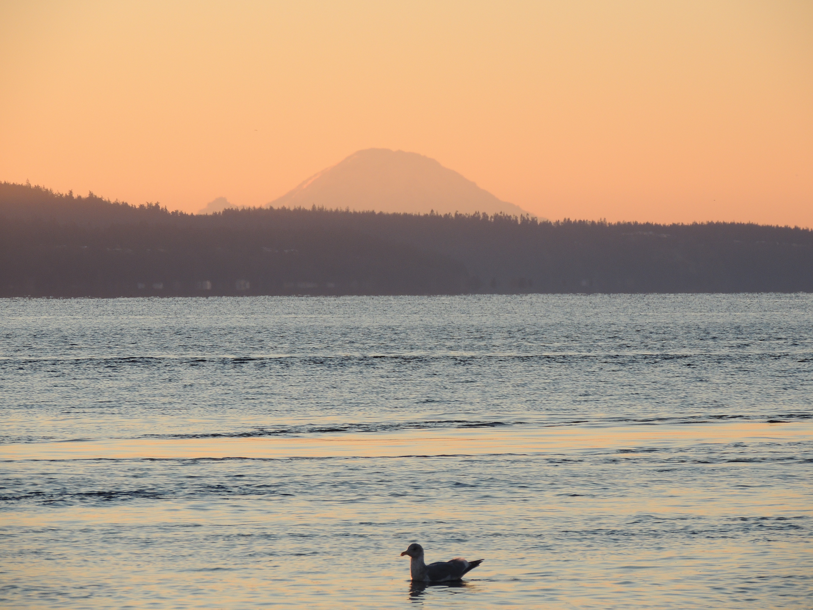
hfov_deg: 6.1
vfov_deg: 4.6
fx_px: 7633
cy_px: 305
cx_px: 406
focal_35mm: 325
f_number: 4.8
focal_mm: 57.9
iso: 110
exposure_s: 1/200
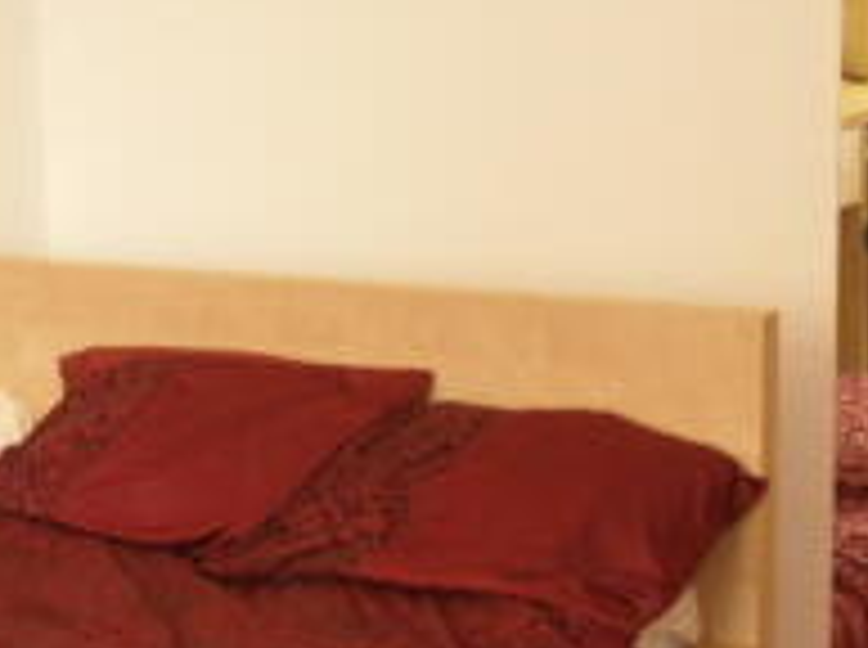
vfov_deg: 13.7
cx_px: -7
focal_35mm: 106
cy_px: 677
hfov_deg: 18.1
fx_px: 2653
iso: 160
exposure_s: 1/45
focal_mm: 6.3
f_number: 3
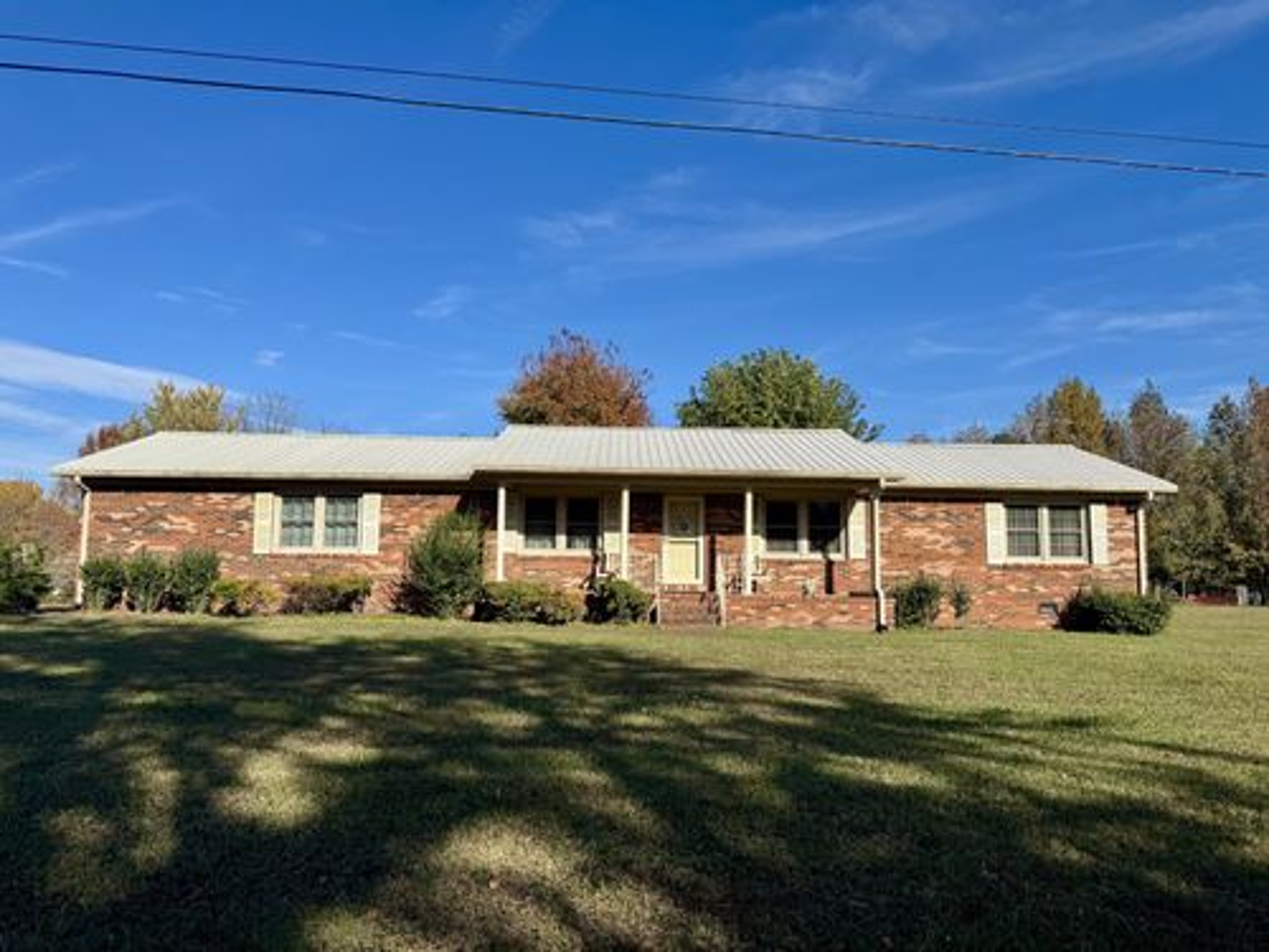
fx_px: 880
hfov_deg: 71.6
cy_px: 476
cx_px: 634
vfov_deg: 56.8
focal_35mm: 24
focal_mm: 6.76
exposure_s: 1/5348
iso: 80
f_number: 1.78
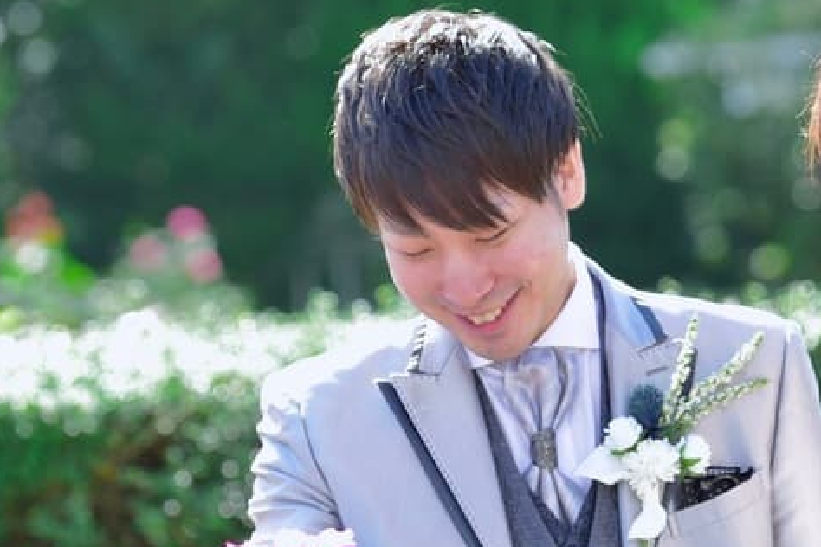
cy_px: 624
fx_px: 10399
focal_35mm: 456
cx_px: 656
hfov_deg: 4.5
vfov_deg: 3.0
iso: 200
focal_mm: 150
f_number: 5
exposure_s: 1/200
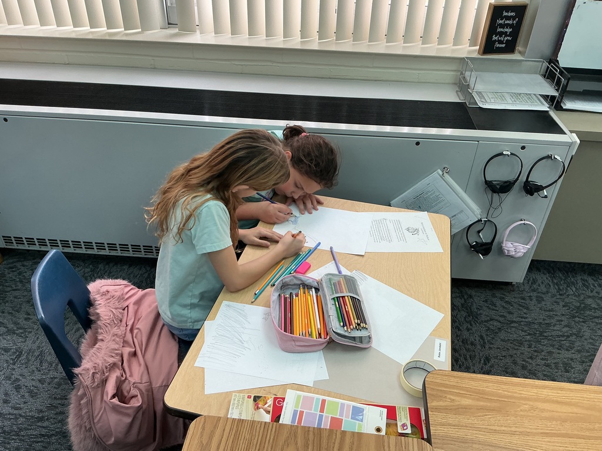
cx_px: 301
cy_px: 226
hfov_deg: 61.7
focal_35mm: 29
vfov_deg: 48.2
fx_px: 504
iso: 64
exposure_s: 1/60
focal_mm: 3
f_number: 1.8
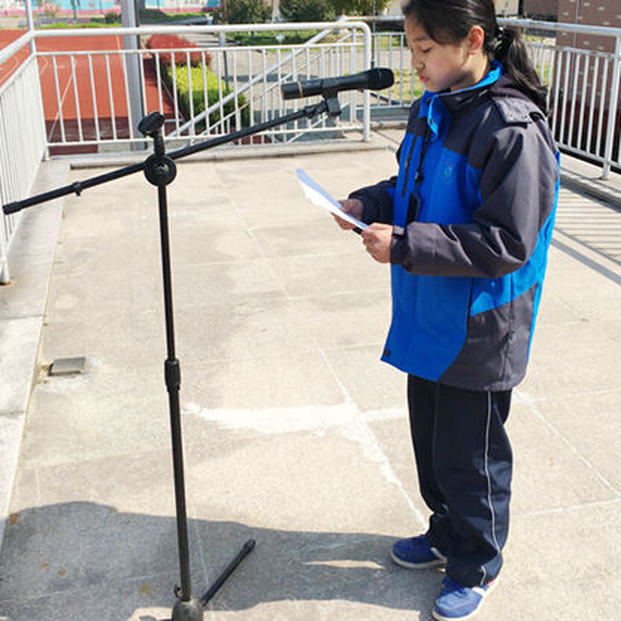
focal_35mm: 37
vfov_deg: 44.9
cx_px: 373
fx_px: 751
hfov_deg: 44.7
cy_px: 290
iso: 25
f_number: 2.2
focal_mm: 4.15
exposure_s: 1/1399
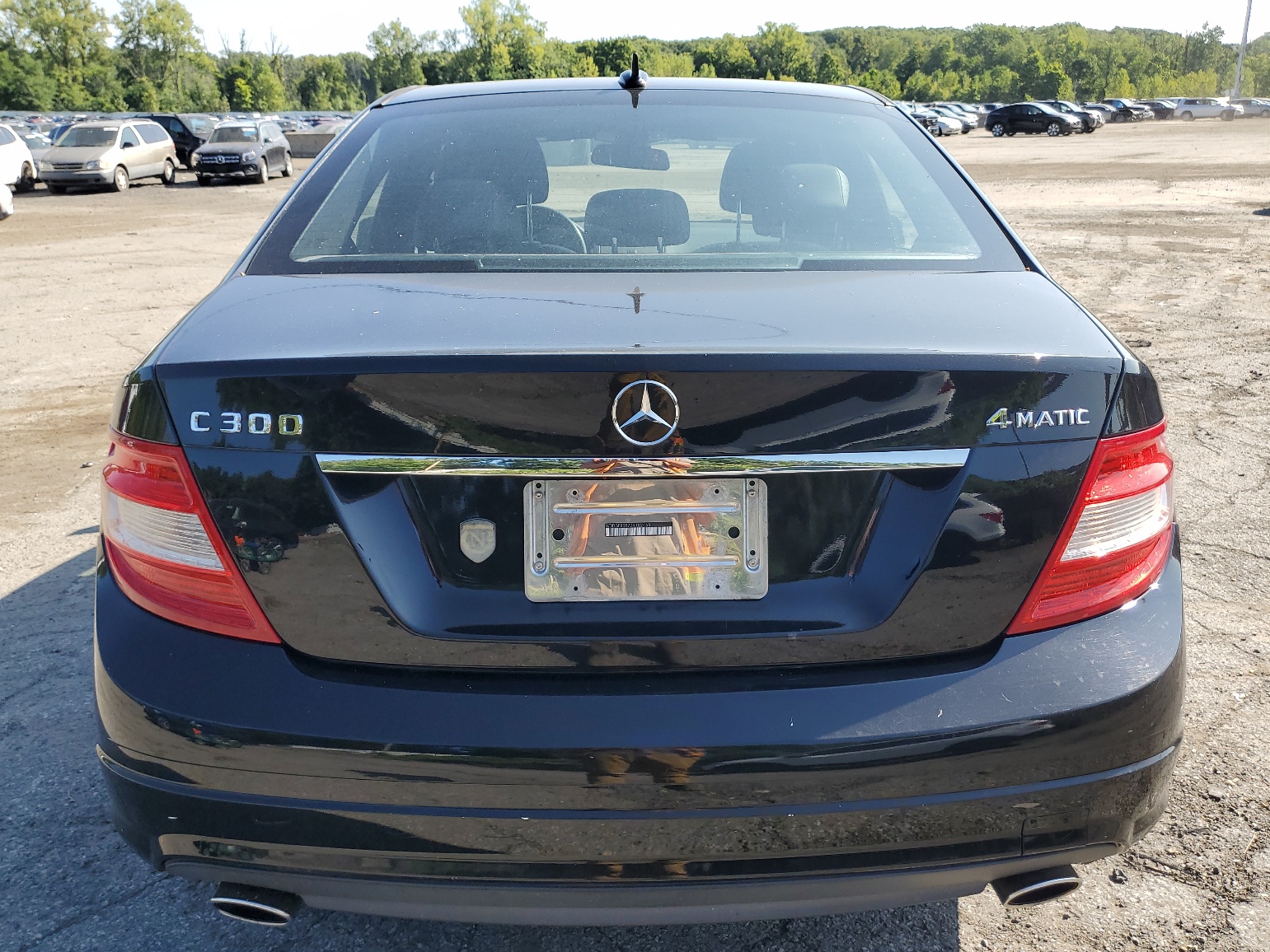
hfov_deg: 65.3
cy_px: 483
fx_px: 991
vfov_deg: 51.4
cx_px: 640
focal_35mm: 27
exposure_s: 1/1250
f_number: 1.5
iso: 50
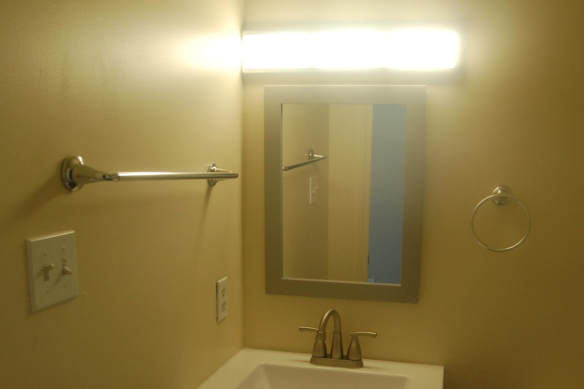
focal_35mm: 36
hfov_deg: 52.8
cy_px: 252
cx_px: 344
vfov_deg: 36.6
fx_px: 584
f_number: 5
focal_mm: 18
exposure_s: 1/100
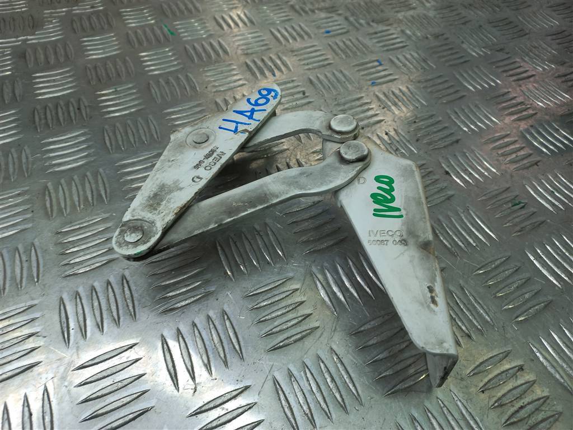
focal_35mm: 25
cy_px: 215
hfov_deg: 69.4
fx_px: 414
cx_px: 286
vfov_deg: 54.9
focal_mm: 4.6
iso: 40
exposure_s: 1/100
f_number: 1.8
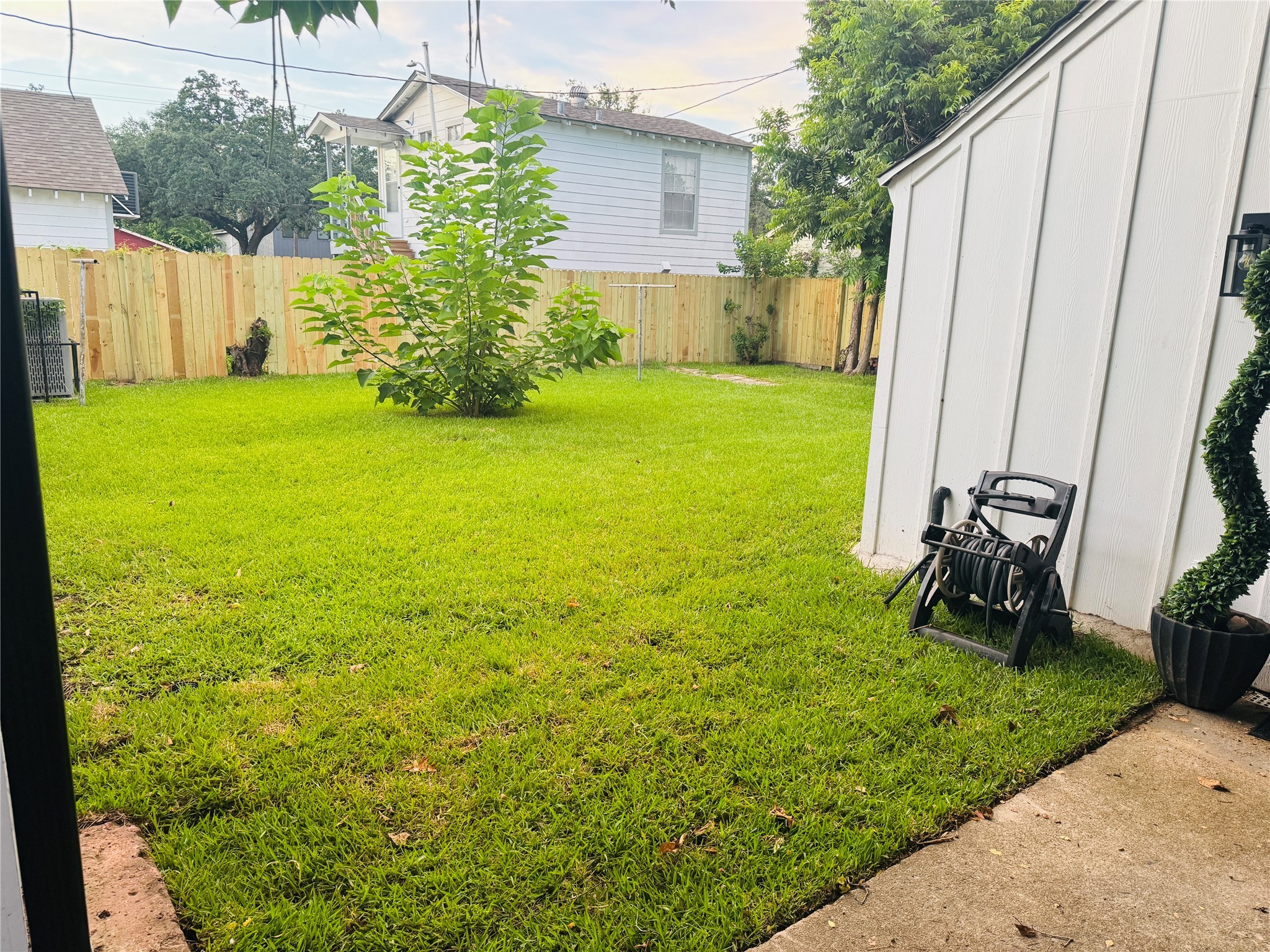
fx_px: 881
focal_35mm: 24
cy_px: 476
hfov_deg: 71.6
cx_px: 635
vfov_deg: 56.8
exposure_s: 1/107
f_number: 1.78
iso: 200
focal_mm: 6.76
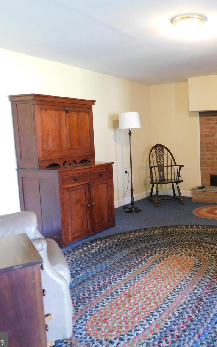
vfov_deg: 58.1
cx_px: 186
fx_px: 312
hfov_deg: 36.5
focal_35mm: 33
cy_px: 175
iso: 560
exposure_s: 1/8
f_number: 3
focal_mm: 4
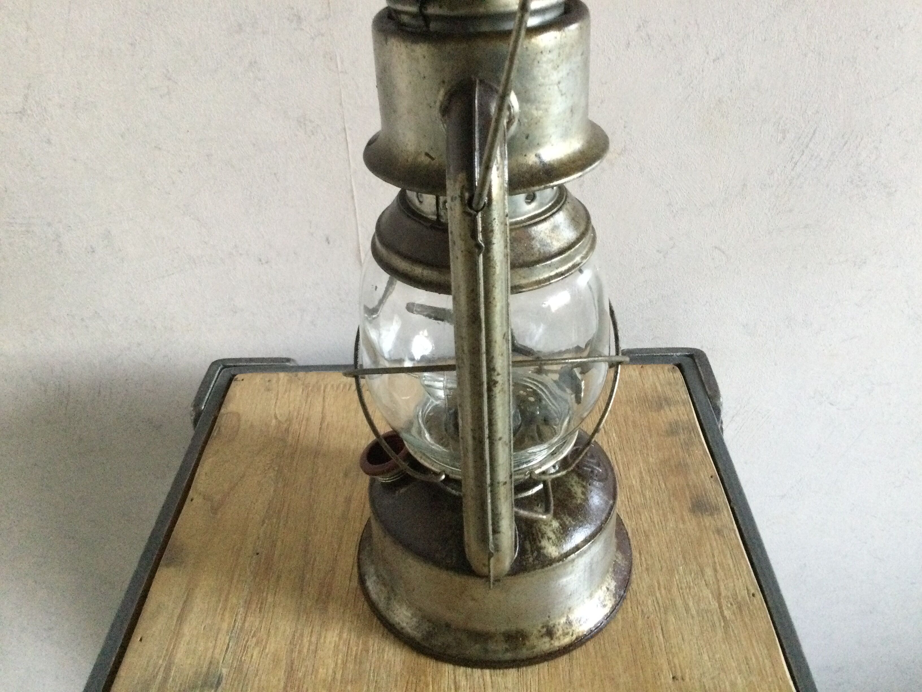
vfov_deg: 45.4
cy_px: 346
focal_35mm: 31
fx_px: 826
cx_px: 461
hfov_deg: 58.4
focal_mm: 3.3
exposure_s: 1/25
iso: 200
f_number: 2.4
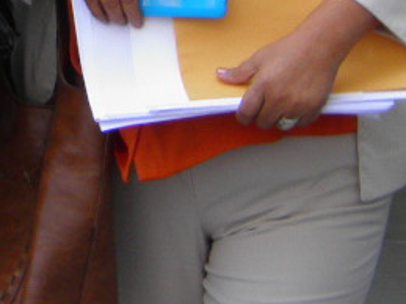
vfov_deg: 3.6
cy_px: -158
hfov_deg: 4.8
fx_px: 4865
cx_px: 36
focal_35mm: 415
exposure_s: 1/100
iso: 50
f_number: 3.9
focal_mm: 15.2
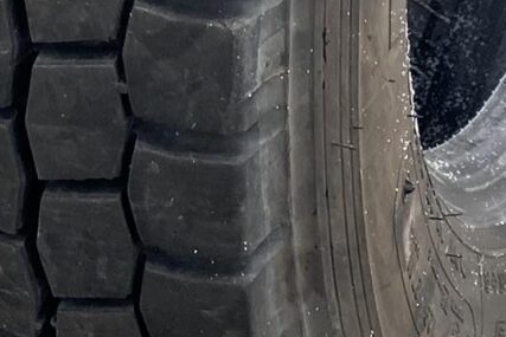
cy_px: -361
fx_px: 2278
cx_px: 237
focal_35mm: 162
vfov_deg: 8.0
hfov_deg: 12.7
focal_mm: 4.25
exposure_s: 1/122
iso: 64
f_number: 1.8
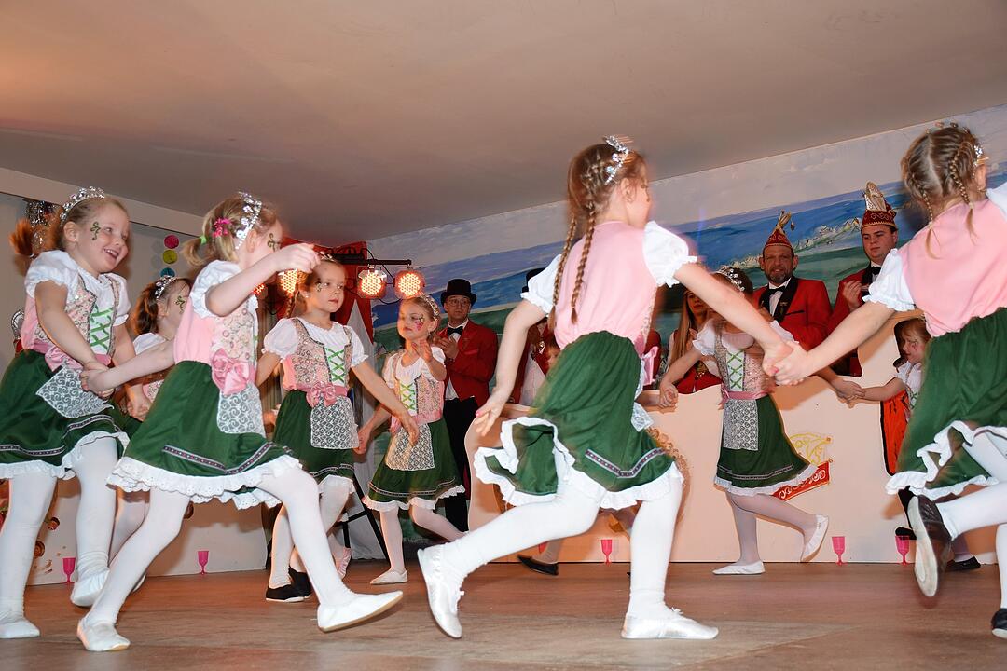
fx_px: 1259
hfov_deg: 43.6
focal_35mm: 45
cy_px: 336
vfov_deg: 29.9
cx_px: 504
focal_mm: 30
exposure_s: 1/60
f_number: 5.6
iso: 400
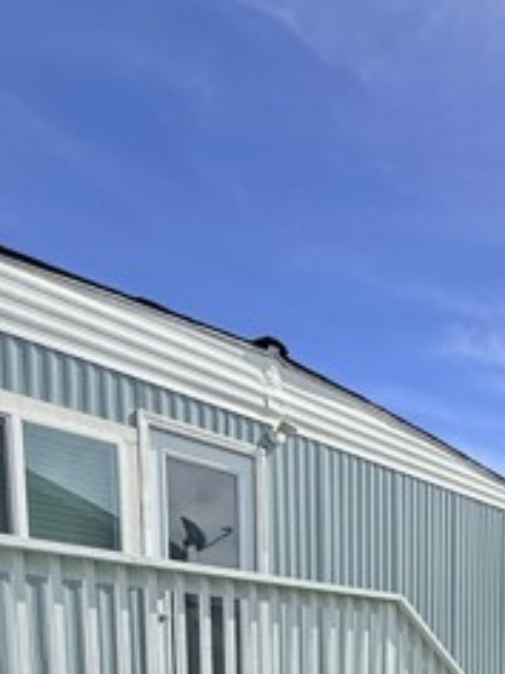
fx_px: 739
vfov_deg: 39.5
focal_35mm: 38
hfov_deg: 34.2
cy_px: 751
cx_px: 511
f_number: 2.2
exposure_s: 1/2976
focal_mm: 2.22
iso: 50
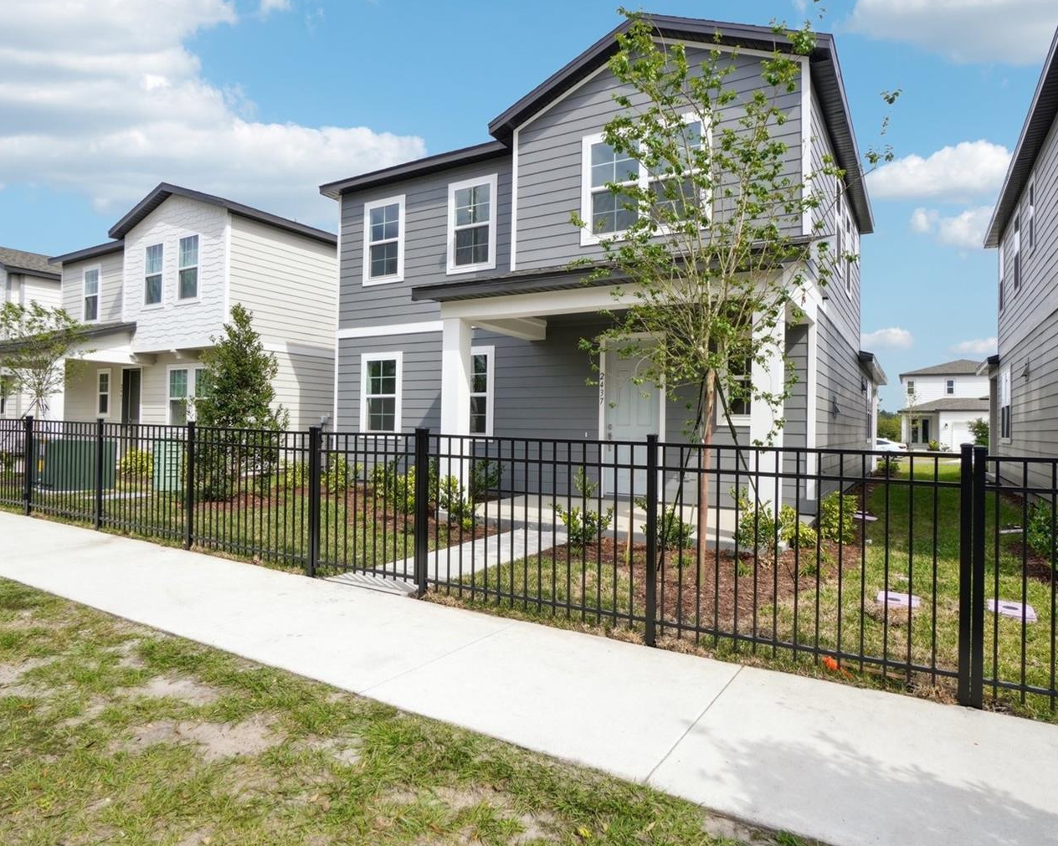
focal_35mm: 20
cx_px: 526
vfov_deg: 69.2
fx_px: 613
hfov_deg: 81.5
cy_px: 421
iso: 400
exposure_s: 1/1250
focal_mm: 11
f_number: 8
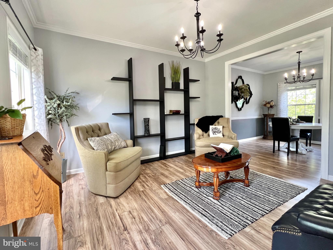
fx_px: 125
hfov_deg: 106.2
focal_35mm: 13
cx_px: 166
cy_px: 125
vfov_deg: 89.9
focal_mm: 1.57
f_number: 1.8
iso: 250
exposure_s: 1/120
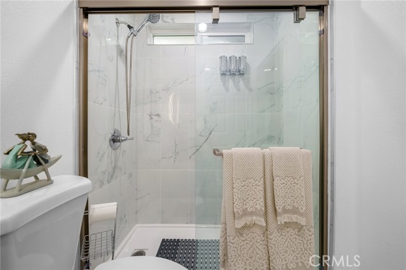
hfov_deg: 104.3
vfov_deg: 81.1
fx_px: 158
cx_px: 203
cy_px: 135
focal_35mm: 14
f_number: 5.6
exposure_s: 1/80
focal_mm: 14
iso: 640
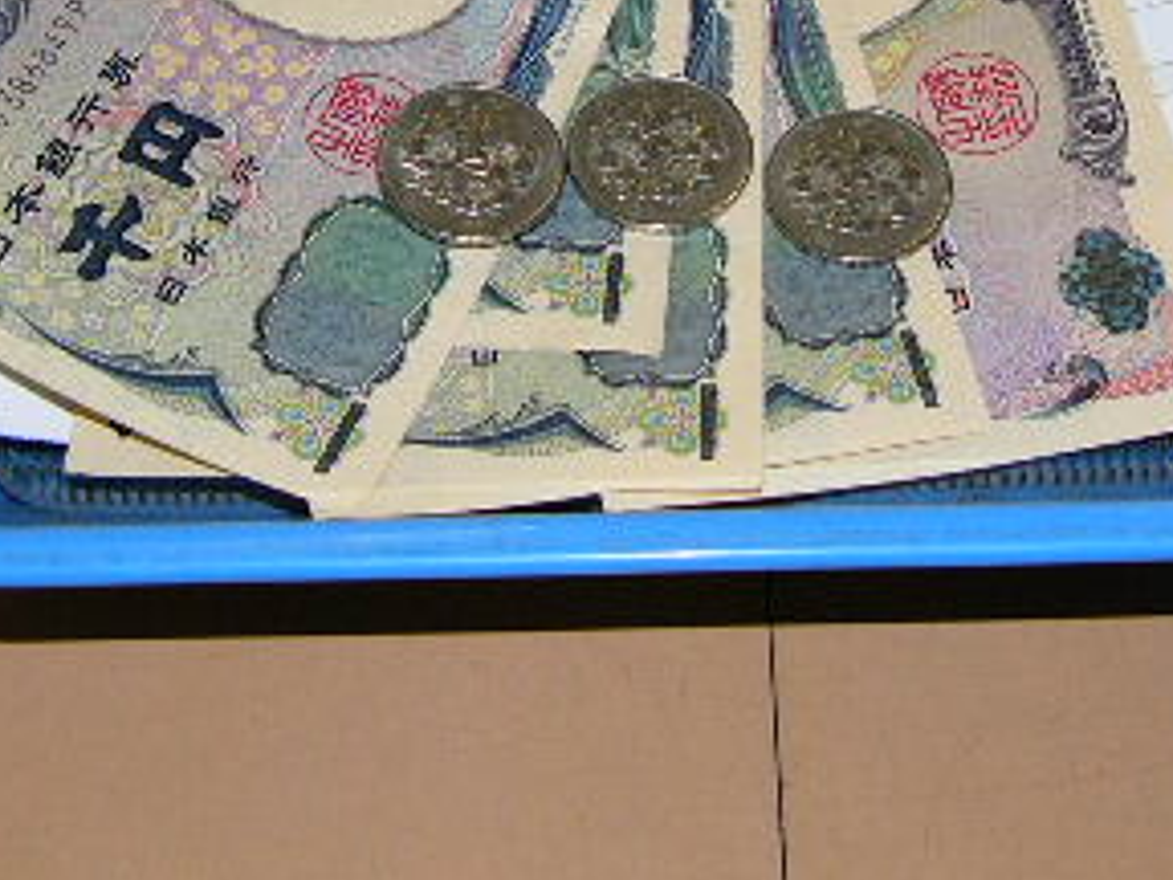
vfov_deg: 18.0
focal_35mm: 80
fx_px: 2711
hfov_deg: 24.4
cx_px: 566
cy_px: 12
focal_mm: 6
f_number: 2.8
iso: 75
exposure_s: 1/60
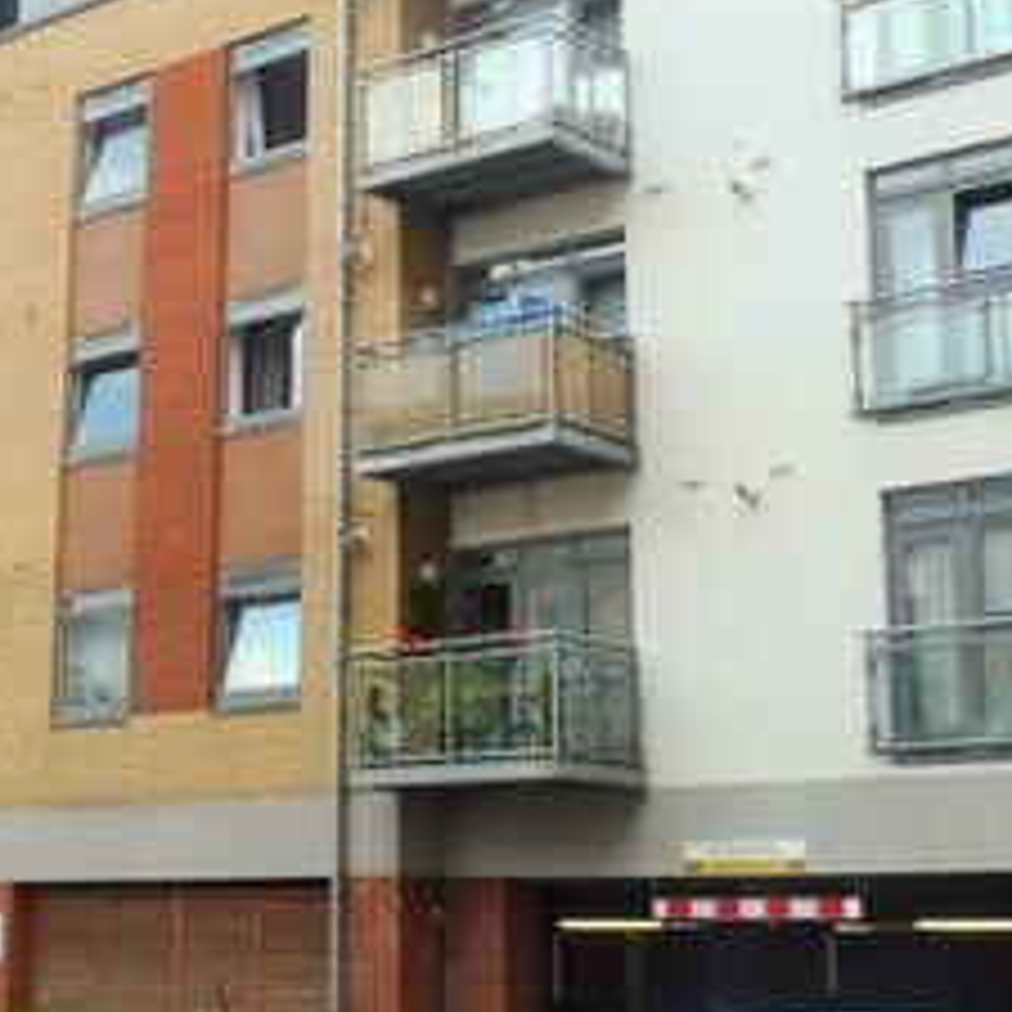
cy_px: 403
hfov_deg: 25.8
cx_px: 256
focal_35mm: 66
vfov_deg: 26.0
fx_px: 2183
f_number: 4
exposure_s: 1/250
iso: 200
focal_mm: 4.3
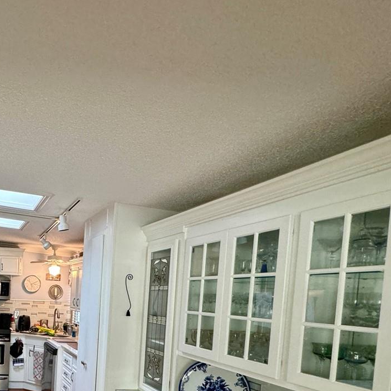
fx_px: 358
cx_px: 1
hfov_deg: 47.6
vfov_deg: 53.6
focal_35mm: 28
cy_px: 311
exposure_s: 1/60
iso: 320
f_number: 2.2
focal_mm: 2.22
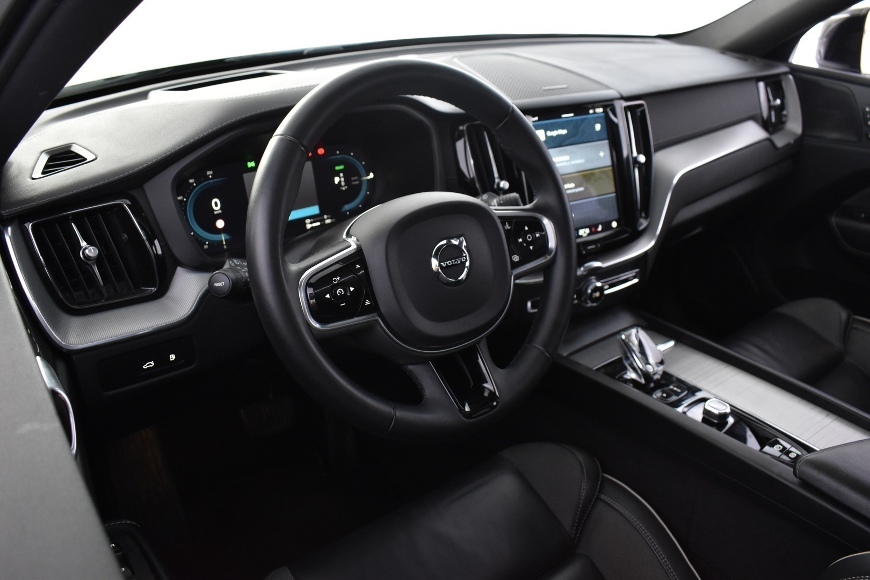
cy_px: 290
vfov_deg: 43.6
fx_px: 725
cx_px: 435
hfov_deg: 61.9
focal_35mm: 30
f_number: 5
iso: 1250
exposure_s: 1/8
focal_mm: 20
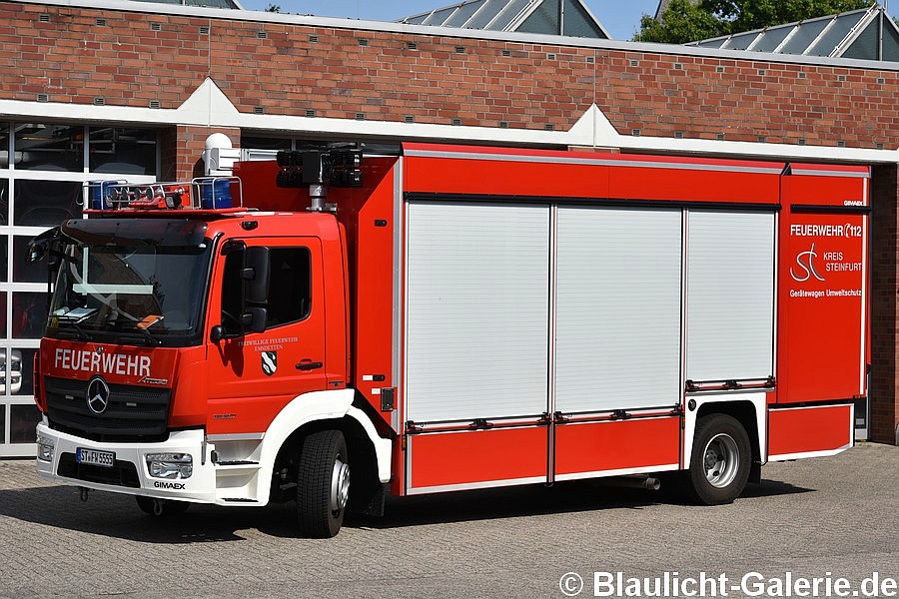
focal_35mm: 80
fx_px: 1998
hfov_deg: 25.4
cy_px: 300
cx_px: 450
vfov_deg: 17.1
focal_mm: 80
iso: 200
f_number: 11
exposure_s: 1/500
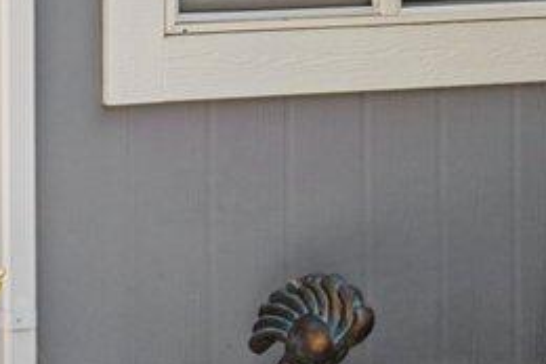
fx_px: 4183
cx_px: -890
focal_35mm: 276
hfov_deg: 6.9
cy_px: -815
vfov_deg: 4.7
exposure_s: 1/100
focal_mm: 35
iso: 100
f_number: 7.1
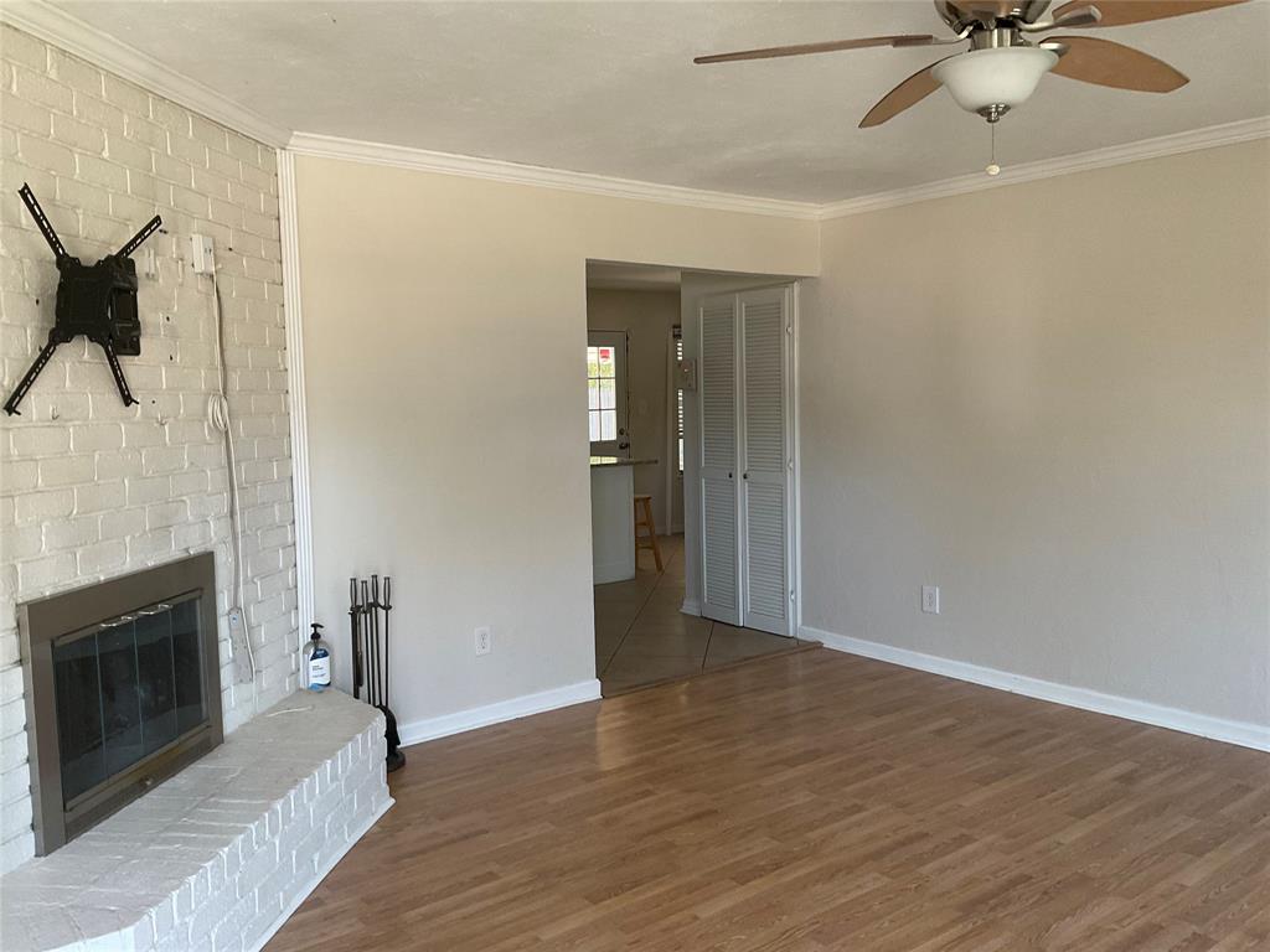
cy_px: 476
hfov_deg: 61.7
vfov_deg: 48.2
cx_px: 635
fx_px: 1064
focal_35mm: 29
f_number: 1.8
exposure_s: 1/60
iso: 100
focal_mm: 3
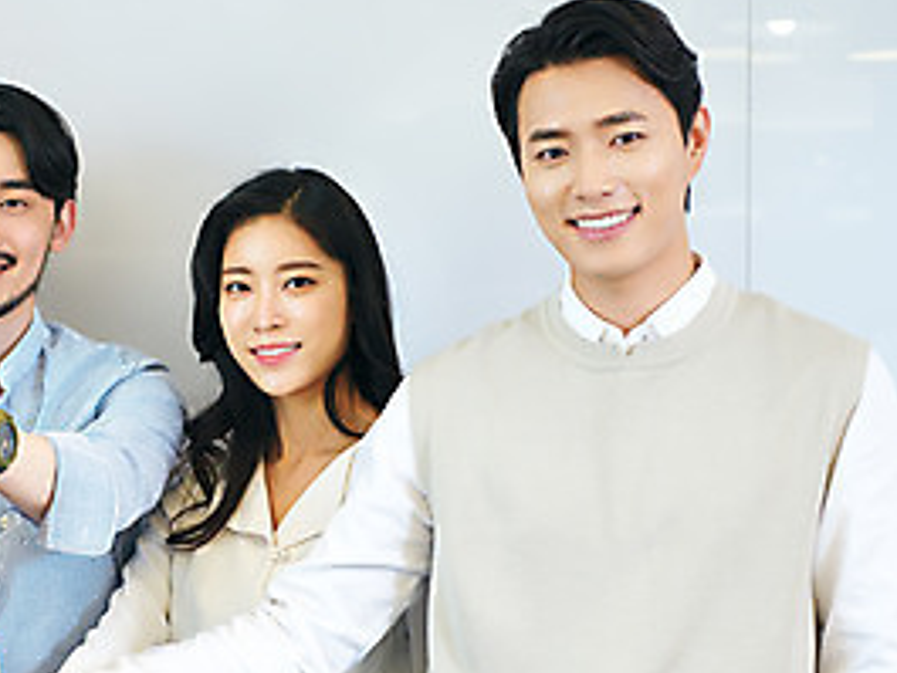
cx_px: 46
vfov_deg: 13.1
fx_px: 2929
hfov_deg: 17.1
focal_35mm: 113
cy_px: 463
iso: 250
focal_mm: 52
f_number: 4
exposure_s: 1/50
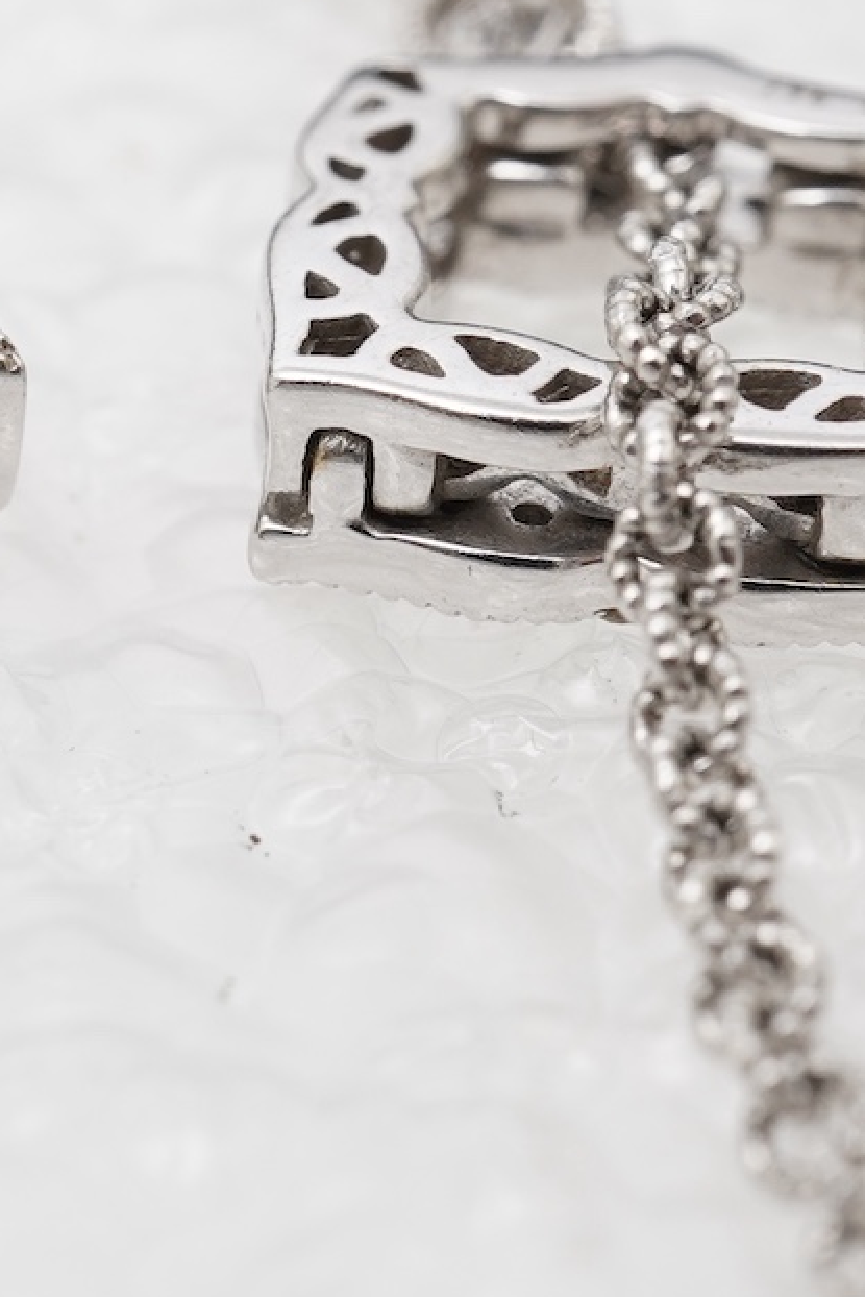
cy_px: 495
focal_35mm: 122
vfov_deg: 16.8
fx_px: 4394
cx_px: 268
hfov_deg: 11.2
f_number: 18
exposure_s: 1/125
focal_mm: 30
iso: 400
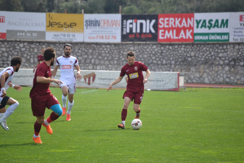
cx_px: 122
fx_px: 1881
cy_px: 82
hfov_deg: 7.4
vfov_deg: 5.0
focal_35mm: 278
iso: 400
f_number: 5.6
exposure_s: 1/800
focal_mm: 185
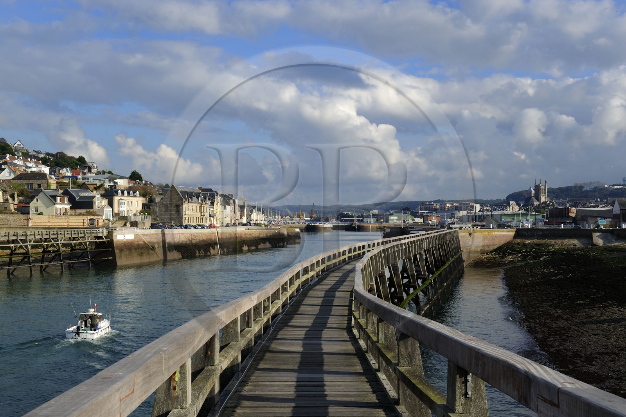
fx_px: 782
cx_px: 313
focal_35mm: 45
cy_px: 208
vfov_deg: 29.8
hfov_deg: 43.6
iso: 200
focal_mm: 45
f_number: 11
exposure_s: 1/200
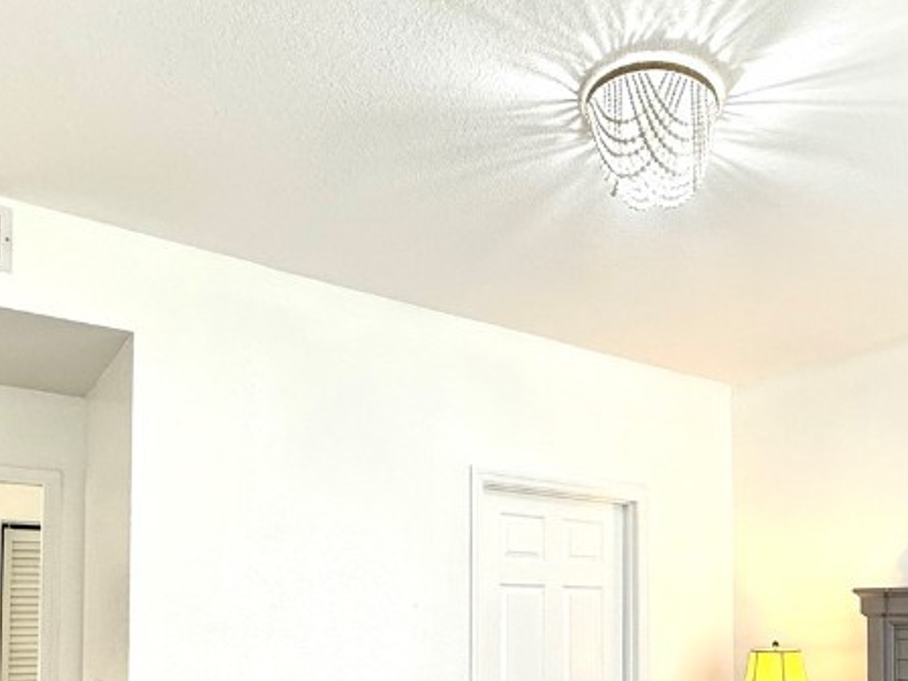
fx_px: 839
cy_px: 594
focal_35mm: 32
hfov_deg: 55.7
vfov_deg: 41.2
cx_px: 602
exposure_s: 1/120
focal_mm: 2.22
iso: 125
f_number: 2.2
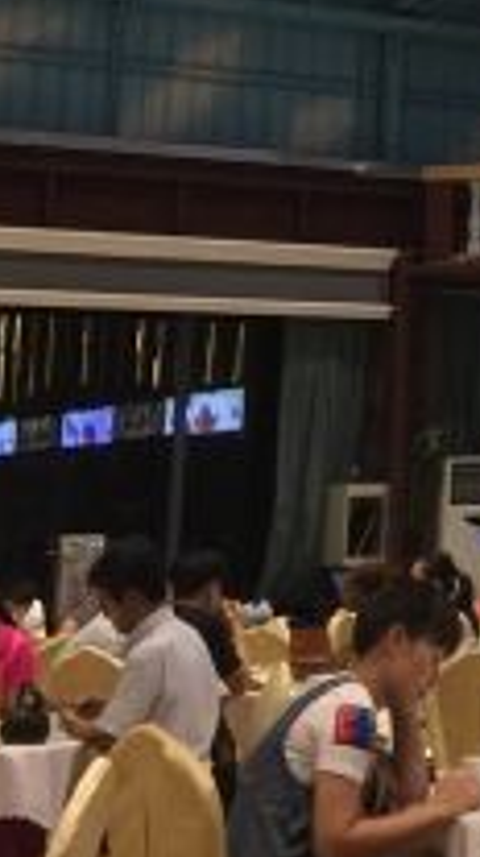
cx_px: 768
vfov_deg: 18.1
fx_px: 2428
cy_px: -373
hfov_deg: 10.8
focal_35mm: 107
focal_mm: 4.15
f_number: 2.2
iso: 50
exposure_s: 1/17
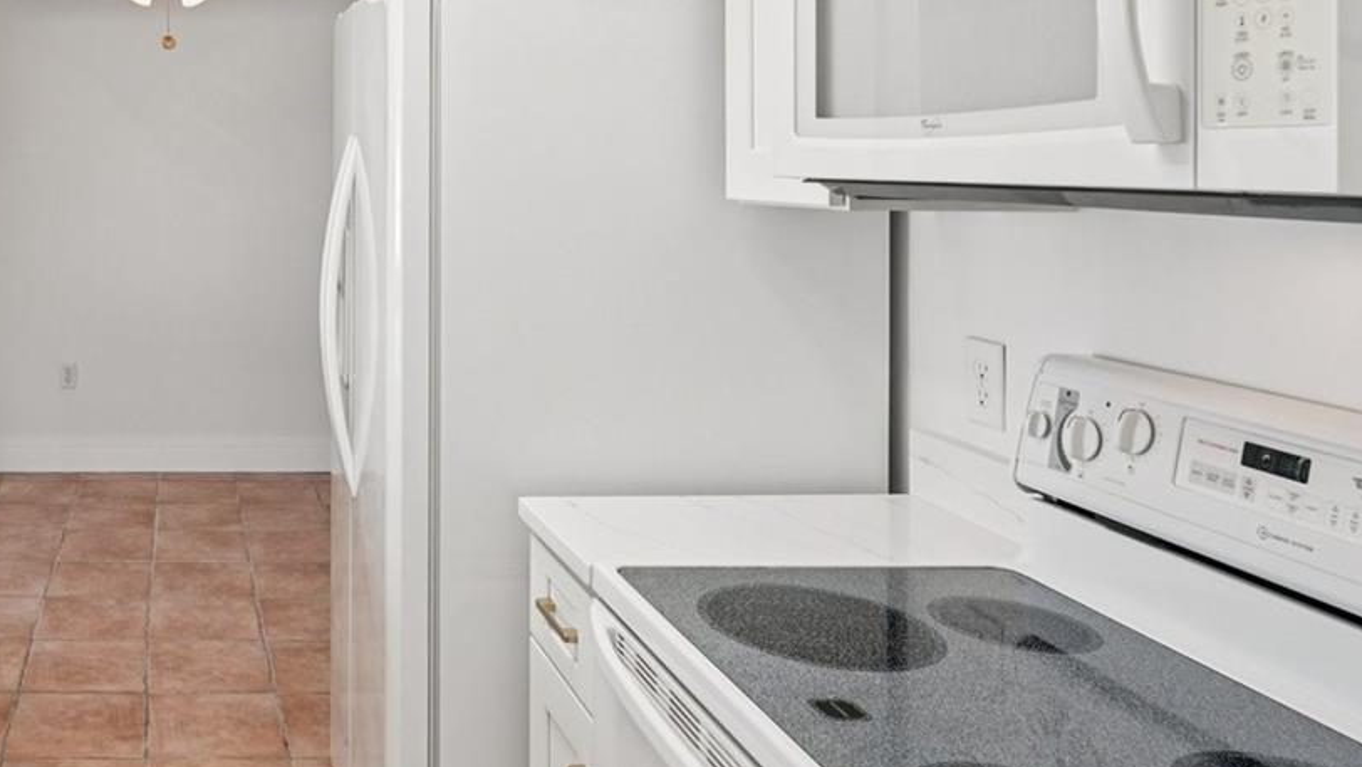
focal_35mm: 33
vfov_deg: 34.3
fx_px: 1192
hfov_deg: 53.7
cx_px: 196
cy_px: 128
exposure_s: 1/80
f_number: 8
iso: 400
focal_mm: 16
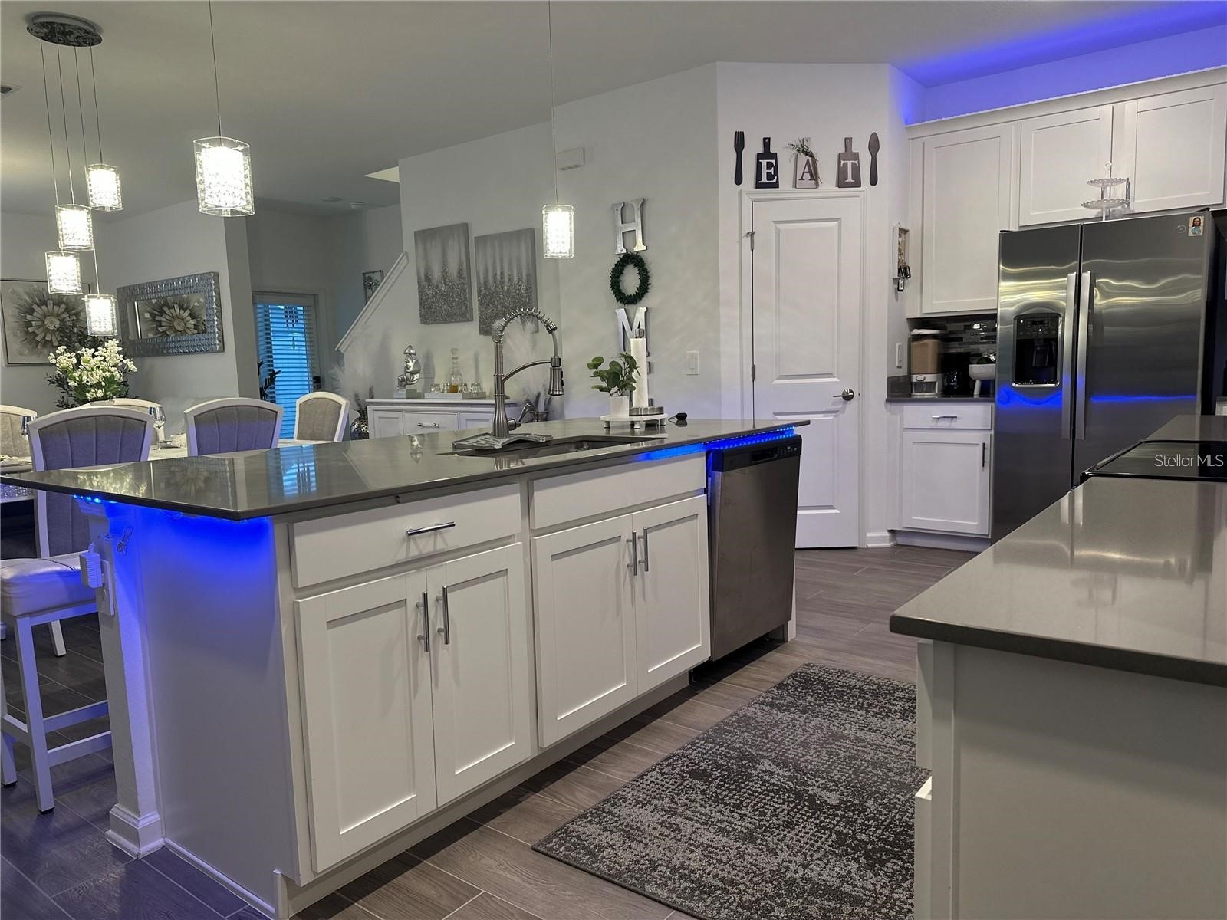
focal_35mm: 24
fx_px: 851
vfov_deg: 56.8
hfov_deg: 71.6
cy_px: 460
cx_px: 614
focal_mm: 6.86
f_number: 1.78
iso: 160
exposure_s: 1/60
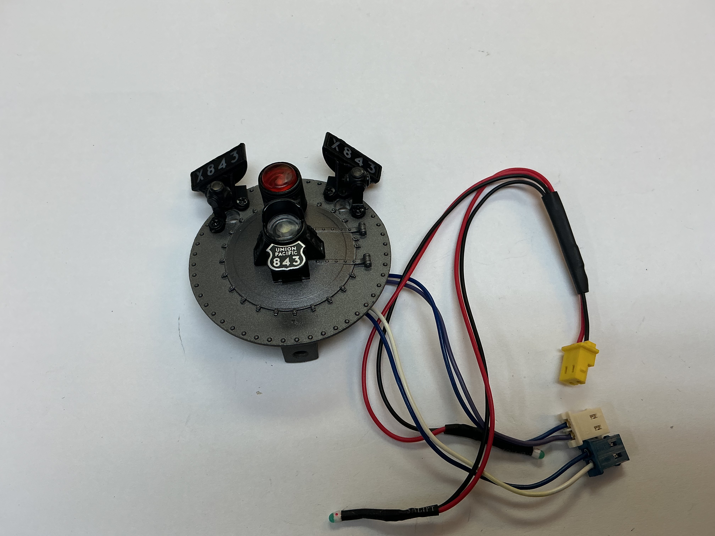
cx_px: 358
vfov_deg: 48.2
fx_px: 599
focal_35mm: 29
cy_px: 268
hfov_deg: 61.7
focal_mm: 3
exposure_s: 1/120
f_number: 1.8
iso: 32
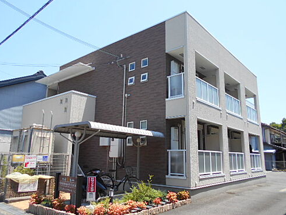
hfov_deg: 65.3
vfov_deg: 51.4
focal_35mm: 27
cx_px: 143
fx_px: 223
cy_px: 104
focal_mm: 4.6
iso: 80
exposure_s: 1/500
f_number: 3.2
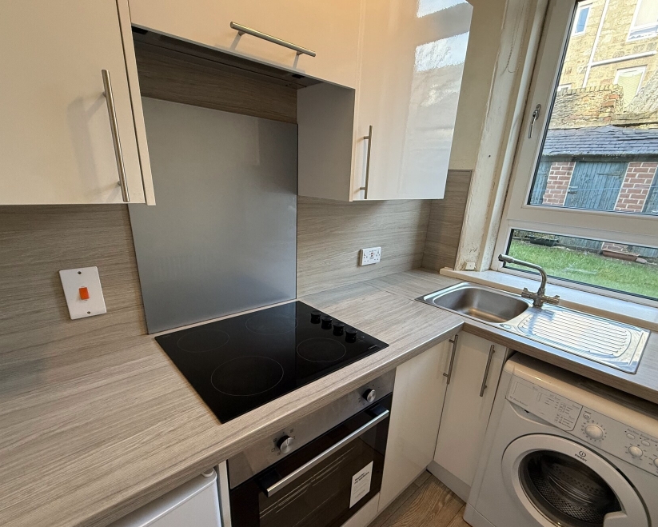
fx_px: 331
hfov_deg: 89.6
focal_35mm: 17
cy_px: 294
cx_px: 337
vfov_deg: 76.7
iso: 320
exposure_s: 1/99
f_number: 2.2
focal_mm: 2.22
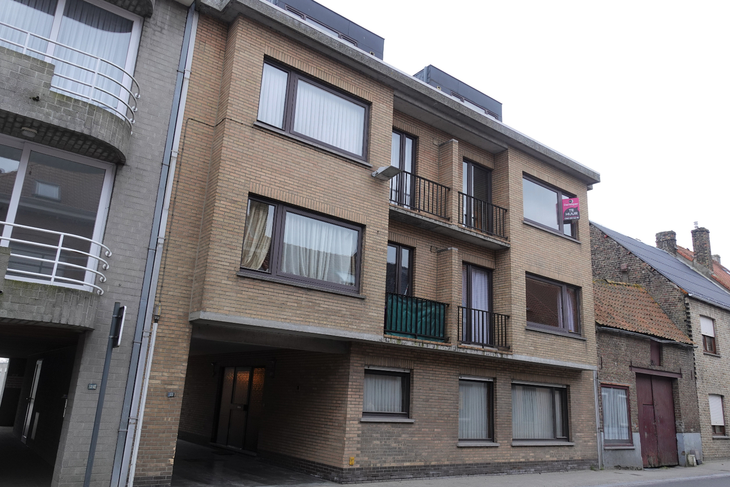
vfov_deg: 53.2
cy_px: 244
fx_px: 487
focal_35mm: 24
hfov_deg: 73.7
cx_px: 365
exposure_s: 1/40
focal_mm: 8.8
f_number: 2.8
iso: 125
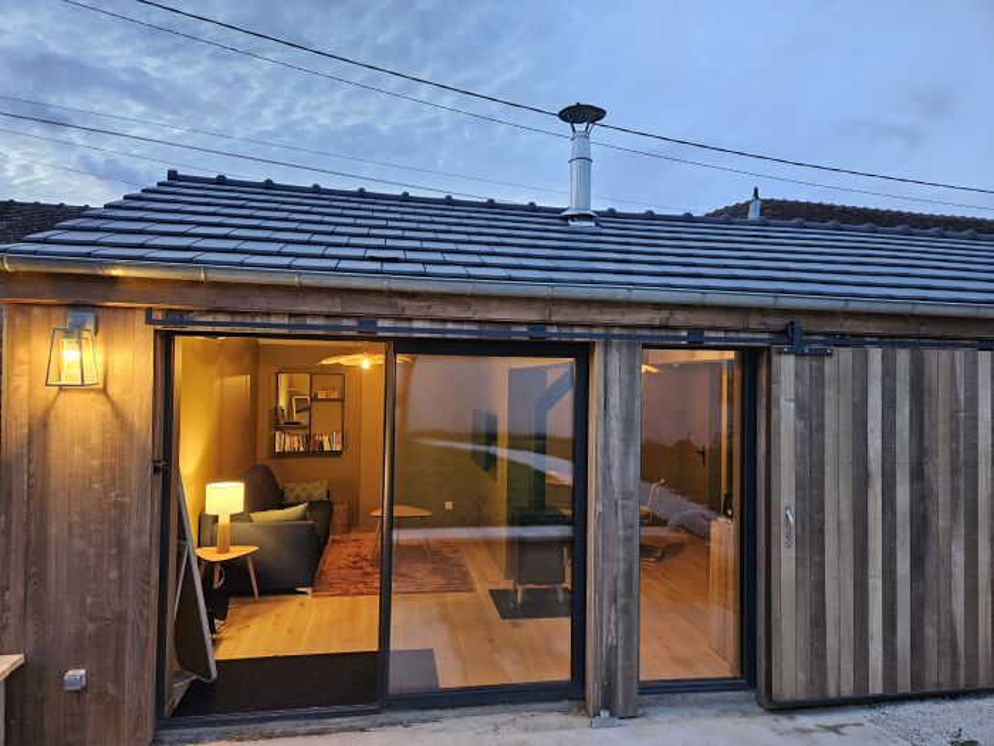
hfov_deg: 73.9
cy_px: 373
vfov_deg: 58.9
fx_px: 660
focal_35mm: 23
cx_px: 497
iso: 640
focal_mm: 5.4
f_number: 1.8
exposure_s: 1/100
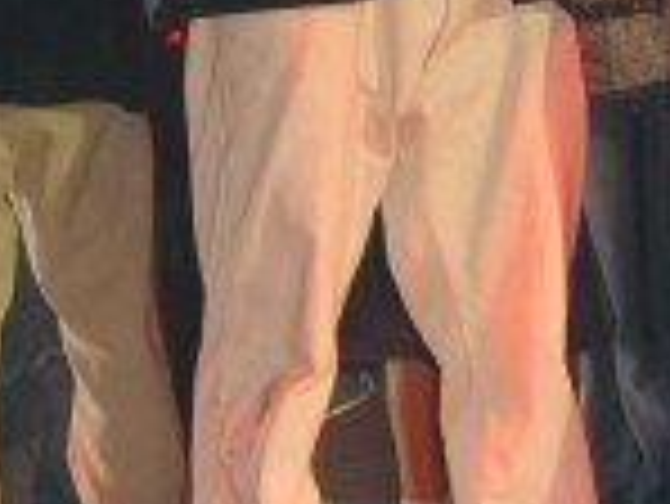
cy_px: -32
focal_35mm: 153
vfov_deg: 9.6
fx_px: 2964
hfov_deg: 12.9
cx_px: 328
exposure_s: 1/60
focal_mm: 7.9
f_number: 2.8
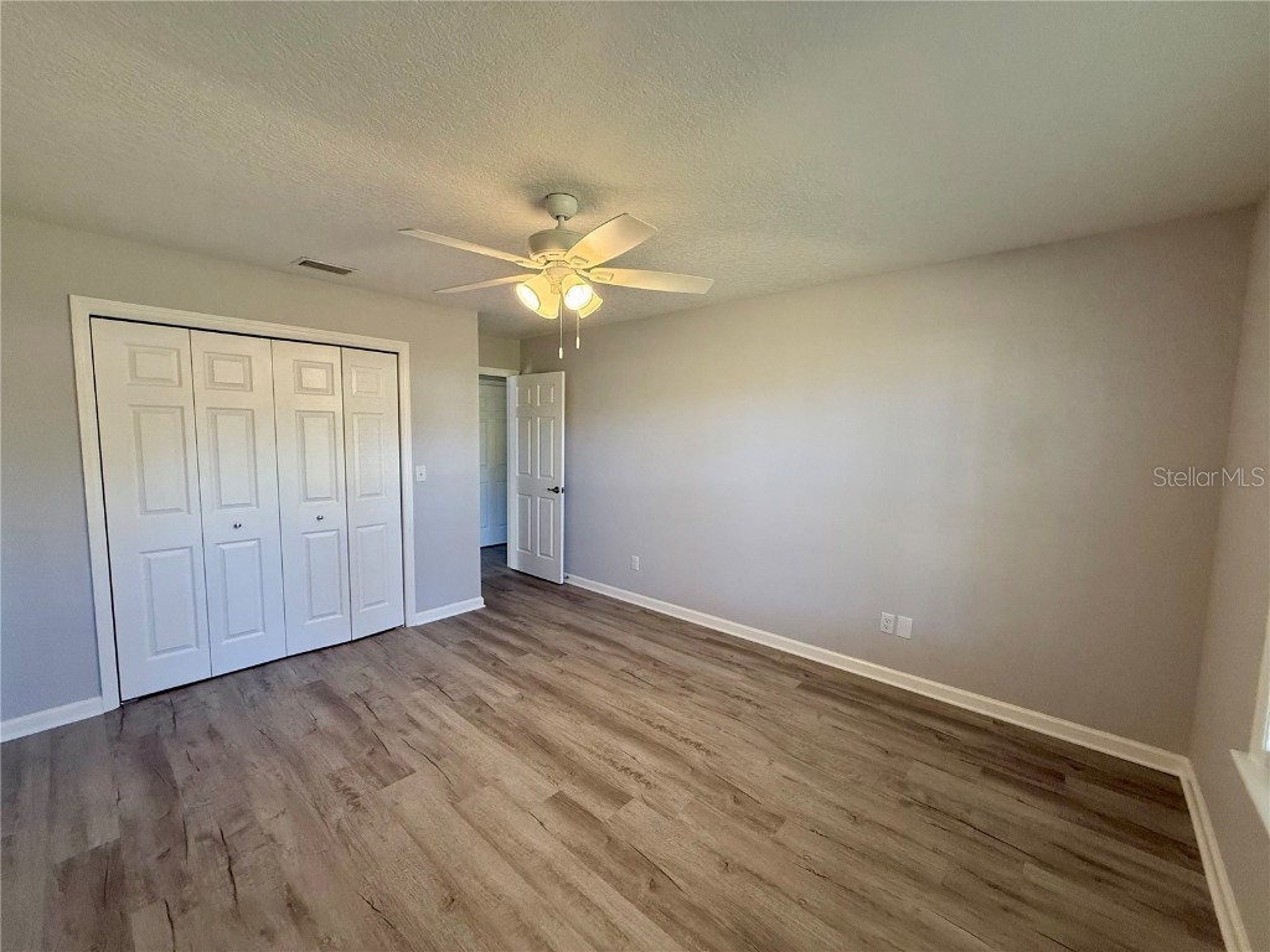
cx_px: 635
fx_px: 514
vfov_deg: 85.7
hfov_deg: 102.1
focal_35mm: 14
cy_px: 476
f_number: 2.2
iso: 200
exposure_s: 1/120
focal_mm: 2.22
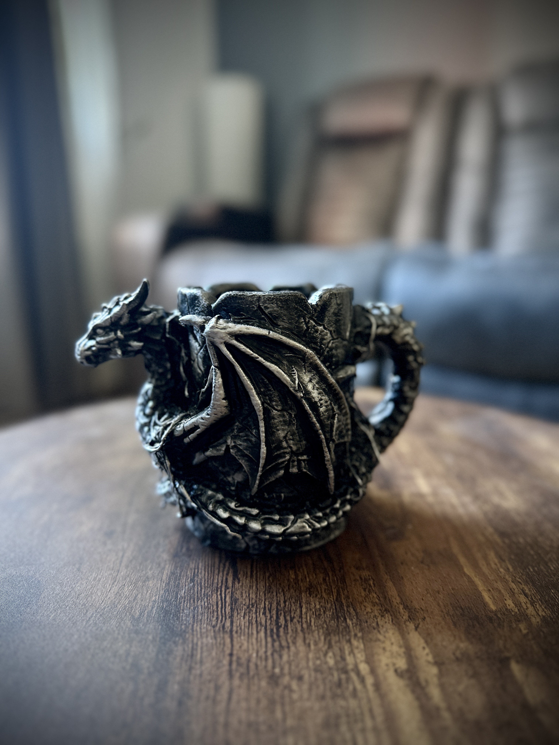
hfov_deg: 56.8
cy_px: 372
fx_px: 517
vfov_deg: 71.6
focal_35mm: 24
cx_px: 280
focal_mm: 6.86
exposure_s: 1/60
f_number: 1.78
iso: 640
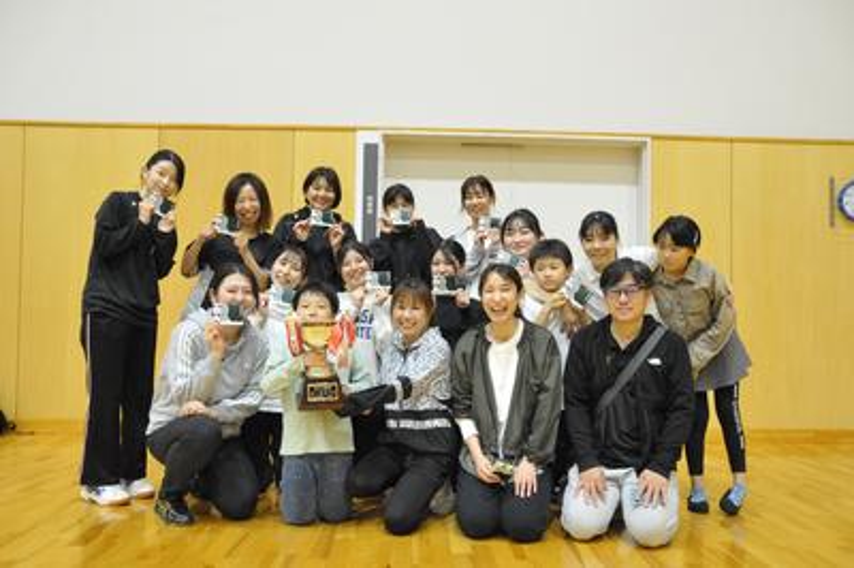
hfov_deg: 57.3
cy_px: 284
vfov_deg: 39.9
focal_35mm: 33
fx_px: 782
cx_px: 427
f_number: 3.8
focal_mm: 22
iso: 3200
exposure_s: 1/160
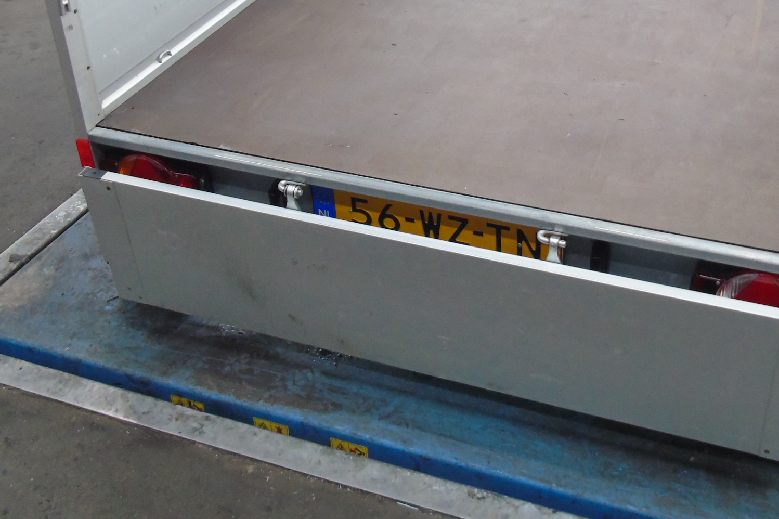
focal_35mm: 45
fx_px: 973
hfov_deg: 43.4
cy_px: 79
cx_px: 464
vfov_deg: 29.0
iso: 400
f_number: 3.4
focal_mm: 4.4
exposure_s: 1/30
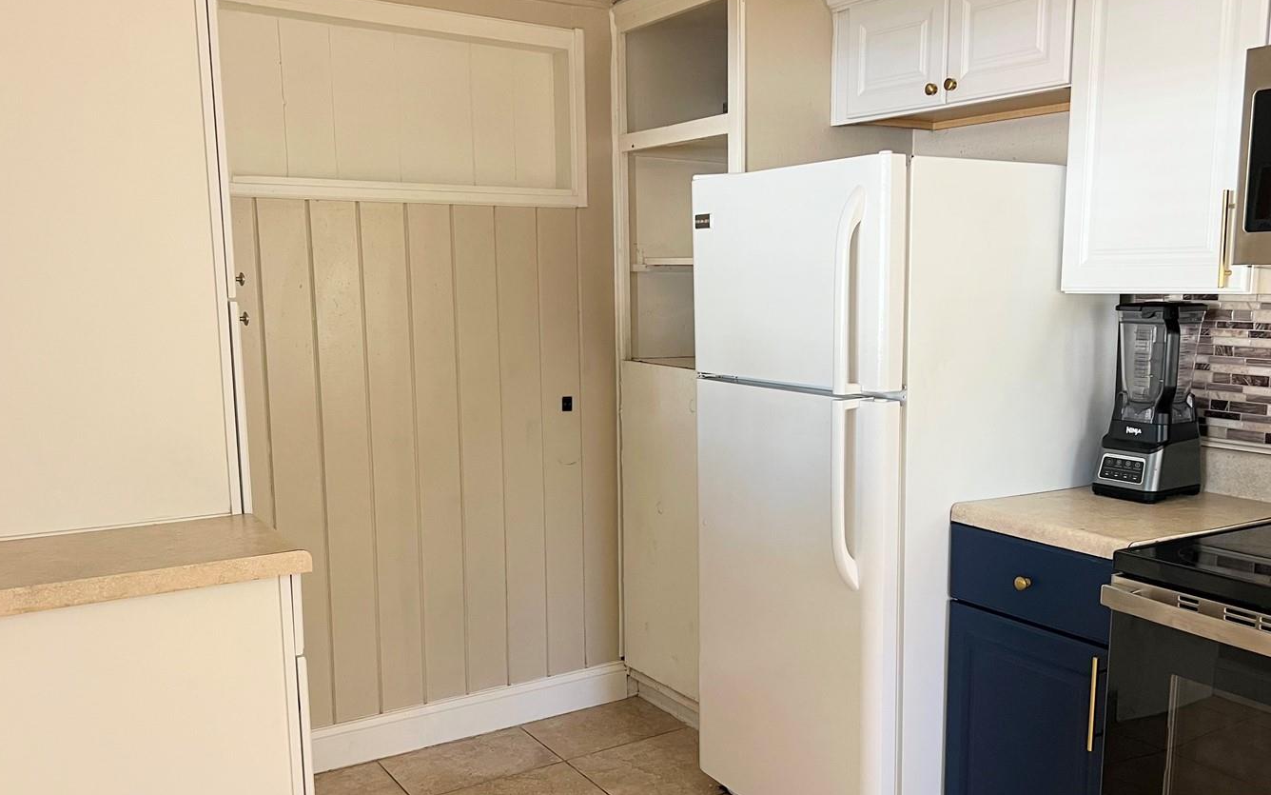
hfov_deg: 57.8
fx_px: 1143
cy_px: 469
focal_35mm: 33
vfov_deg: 38.2
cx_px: 738
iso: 250
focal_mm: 5.7
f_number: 1.5
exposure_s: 1/60
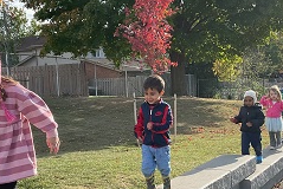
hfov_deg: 31.9
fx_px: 496
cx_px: 147
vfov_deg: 21.6
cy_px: 121
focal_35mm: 63
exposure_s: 1/804
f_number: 1.8
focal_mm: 3
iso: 16
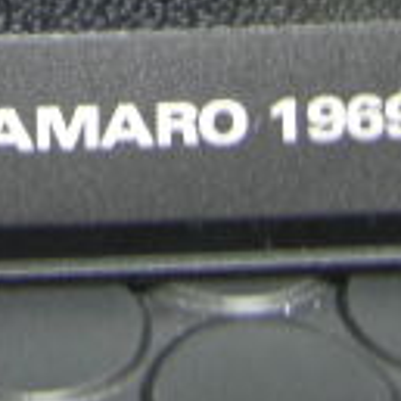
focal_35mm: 166
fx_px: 2176
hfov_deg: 10.2
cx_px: -221
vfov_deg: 10.0
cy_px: -289
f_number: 3.4
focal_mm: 6.3
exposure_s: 1/8
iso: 200
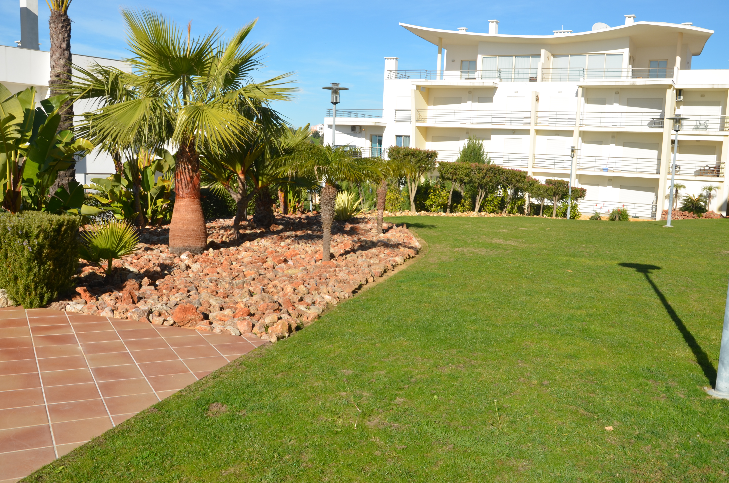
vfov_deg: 39.8
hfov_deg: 57.3
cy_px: 242
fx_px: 667
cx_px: 364
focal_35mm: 33
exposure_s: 1/200
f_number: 10
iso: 100
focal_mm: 22
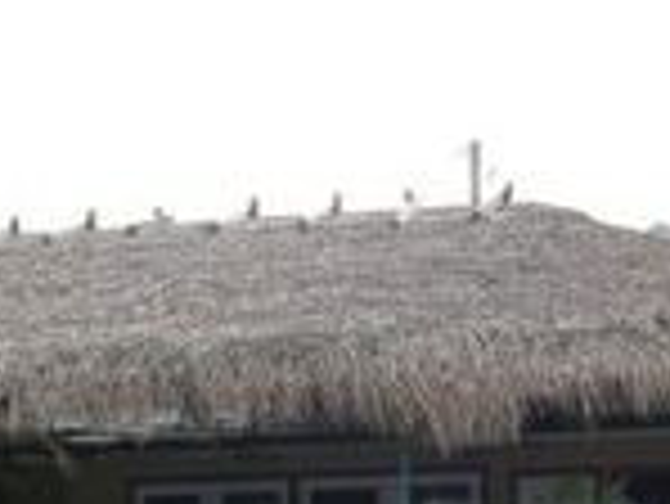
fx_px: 2421
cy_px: 495
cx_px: 407
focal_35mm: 125
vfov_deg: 11.8
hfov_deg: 15.7
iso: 80
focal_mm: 5.8
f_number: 2.8
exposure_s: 1/350
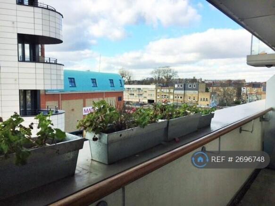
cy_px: 103
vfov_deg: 48.2
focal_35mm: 29
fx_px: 230
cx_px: 138
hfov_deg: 61.7
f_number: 2.2
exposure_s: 1/927
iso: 25
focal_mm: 4.15
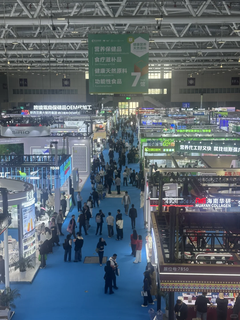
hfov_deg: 30.3
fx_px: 444
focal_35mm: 48
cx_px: 120
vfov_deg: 39.7
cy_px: 160
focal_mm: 6.86
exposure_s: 1/196
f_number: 1.78
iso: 50
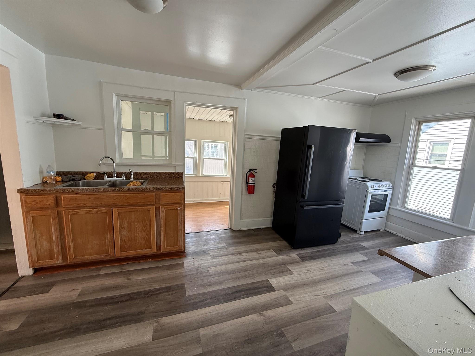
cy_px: 178
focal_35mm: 14
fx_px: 192
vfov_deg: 85.7
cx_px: 238
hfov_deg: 102.1
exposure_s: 1/99
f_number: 2.2
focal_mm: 2.22
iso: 80
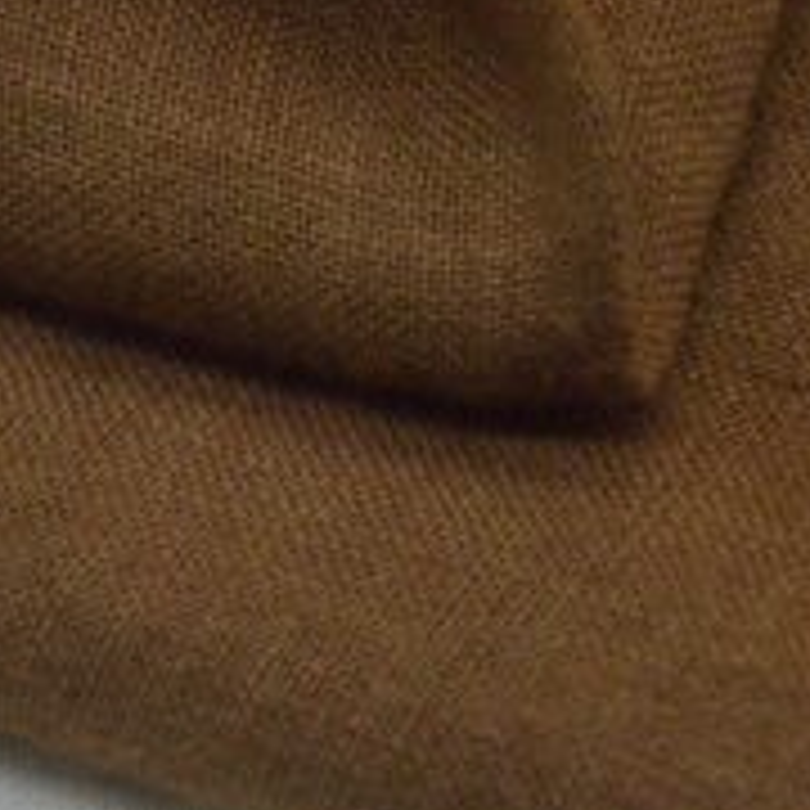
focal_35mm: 370
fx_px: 9800
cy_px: 254
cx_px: 292
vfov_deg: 4.7
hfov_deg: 4.7
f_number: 5.6
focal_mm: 105
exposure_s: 1/8000
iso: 5000
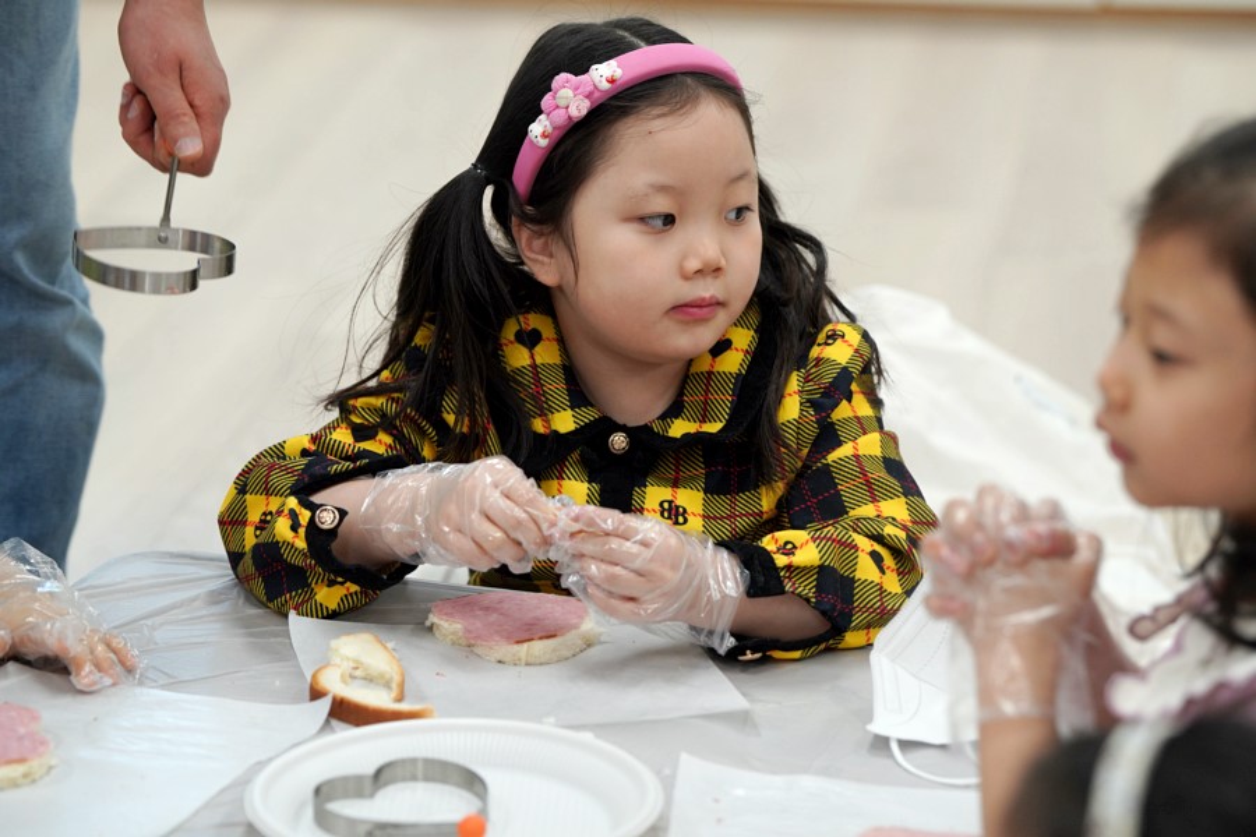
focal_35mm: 131
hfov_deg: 15.6
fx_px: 4570
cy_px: 418
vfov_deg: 10.5
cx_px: 628
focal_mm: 131
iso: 1250
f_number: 4
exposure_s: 1/160
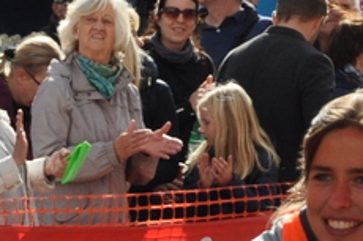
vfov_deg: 3.1
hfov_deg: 4.6
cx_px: -366
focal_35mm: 444
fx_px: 4474
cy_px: 386
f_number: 5.6
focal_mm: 46
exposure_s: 1/1600
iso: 400
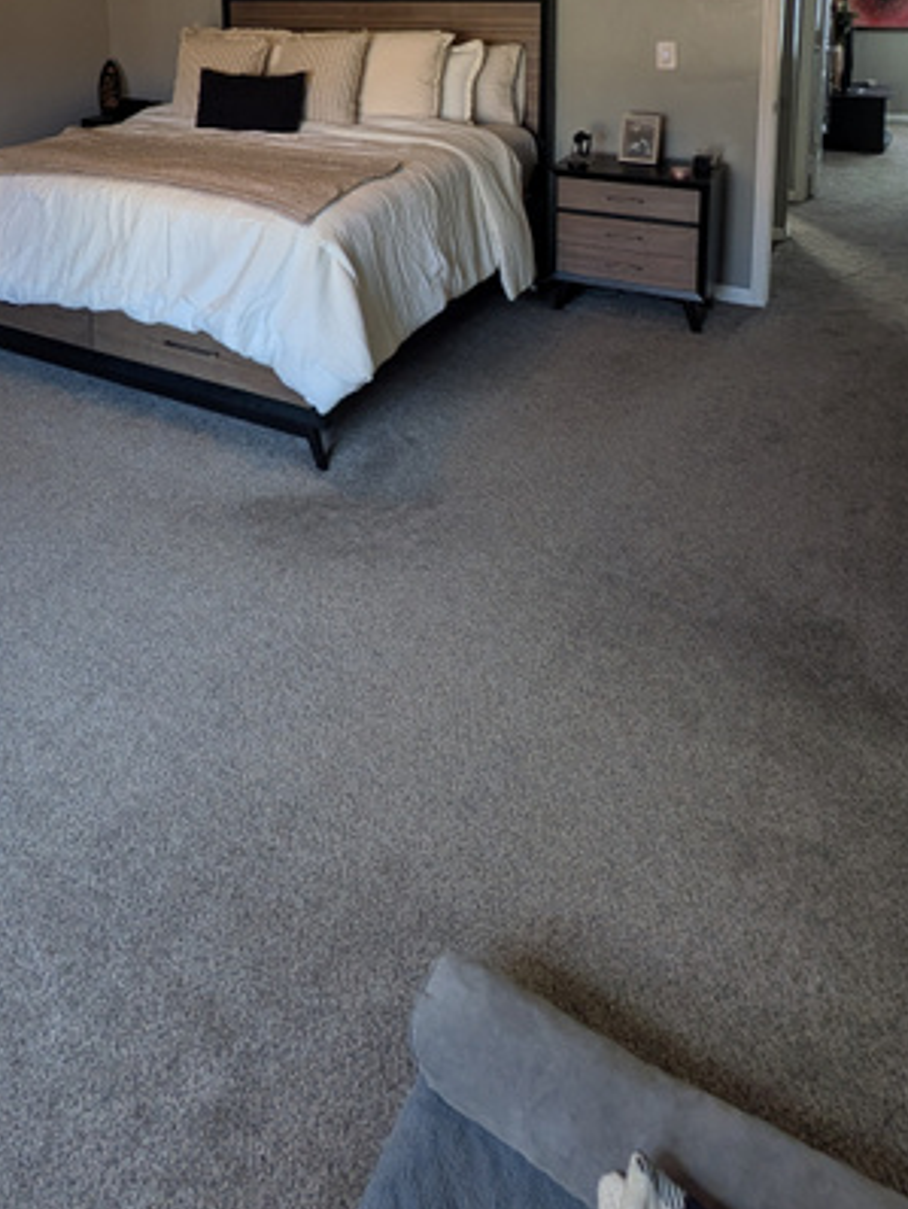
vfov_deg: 55.7
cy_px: 100
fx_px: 943
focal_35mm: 27
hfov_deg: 50.7
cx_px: 319
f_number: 2.2
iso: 73
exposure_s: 1/25
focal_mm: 1.83
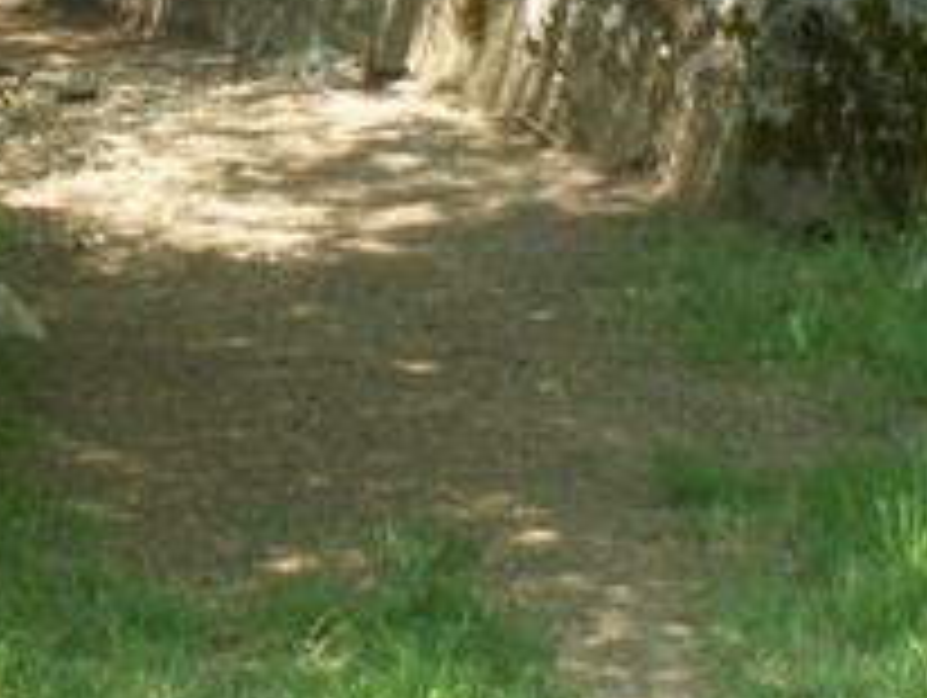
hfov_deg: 10.6
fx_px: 4987
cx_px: 288
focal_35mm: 186
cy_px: -108
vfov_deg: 7.9
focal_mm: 10.01
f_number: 4.5
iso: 50
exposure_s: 1/40
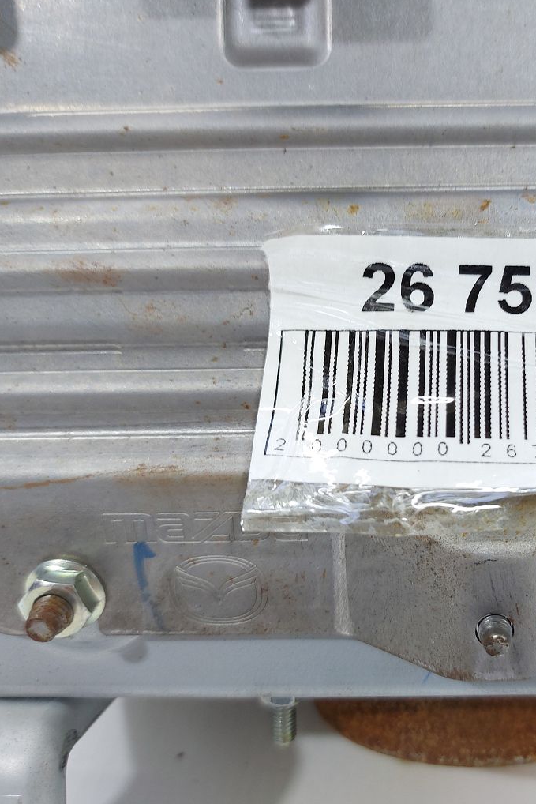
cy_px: 407
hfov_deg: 37.4
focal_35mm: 34
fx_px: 759
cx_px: 432
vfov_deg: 55.8
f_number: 1.8
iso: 64
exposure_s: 1/50
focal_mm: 5.23
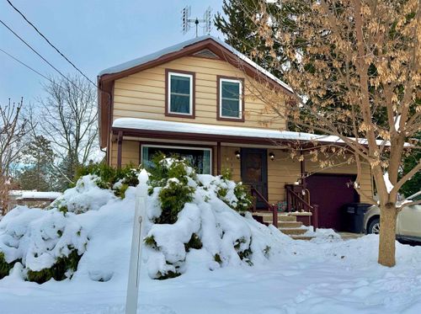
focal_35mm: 24
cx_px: 210
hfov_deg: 71.7
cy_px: 157
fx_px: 291
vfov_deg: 56.7
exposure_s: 1/10309
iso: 80
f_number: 1.78
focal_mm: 6.76
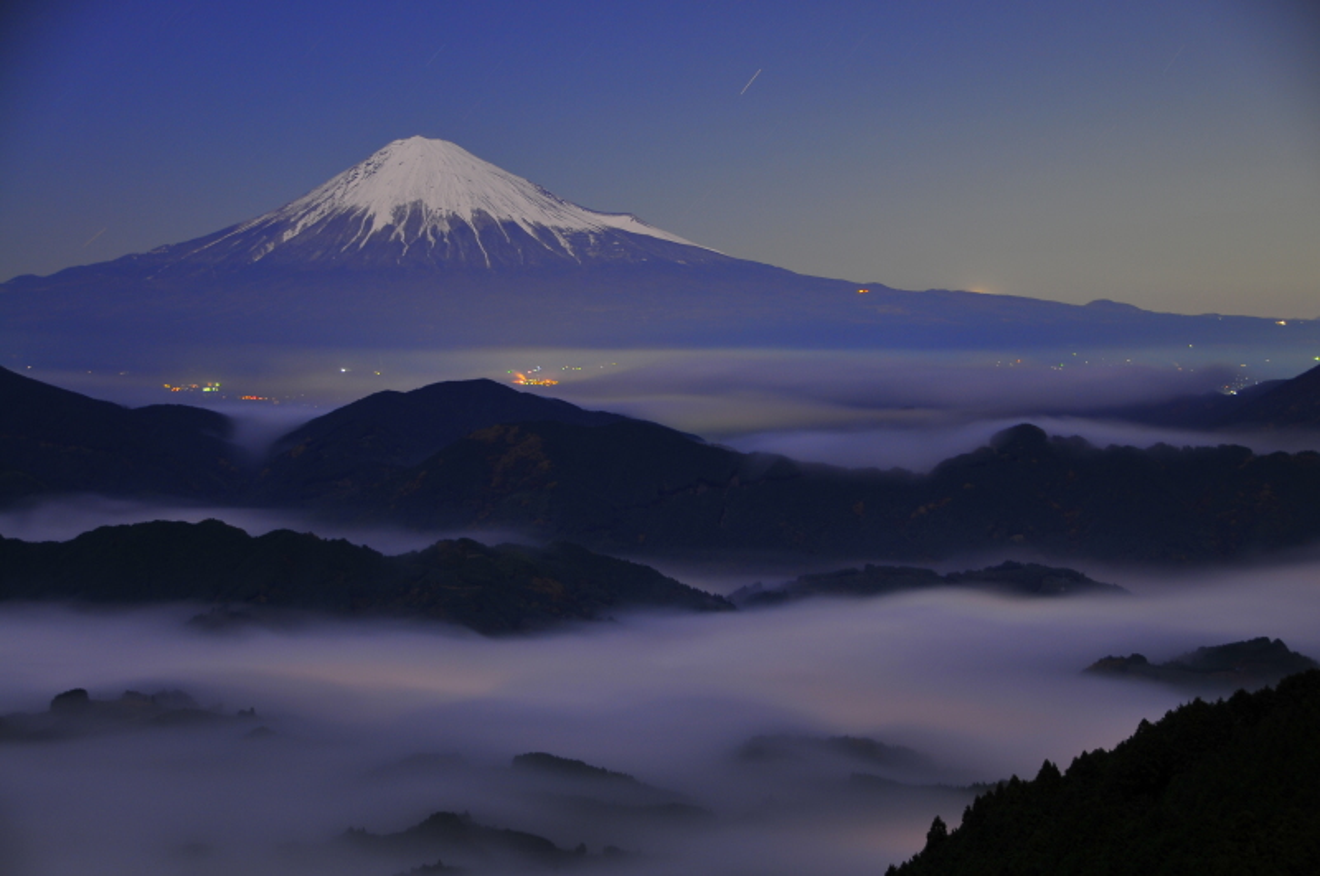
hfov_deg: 27.0
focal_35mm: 75
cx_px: 660
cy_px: 438
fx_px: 2746
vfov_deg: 18.1
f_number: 5
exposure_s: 187
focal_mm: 50
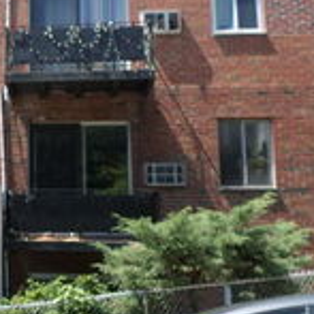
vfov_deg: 26.9
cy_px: 137
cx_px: -63
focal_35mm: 64
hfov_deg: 24.4
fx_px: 657
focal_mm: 4.5
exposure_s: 1/500
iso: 80
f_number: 2.5
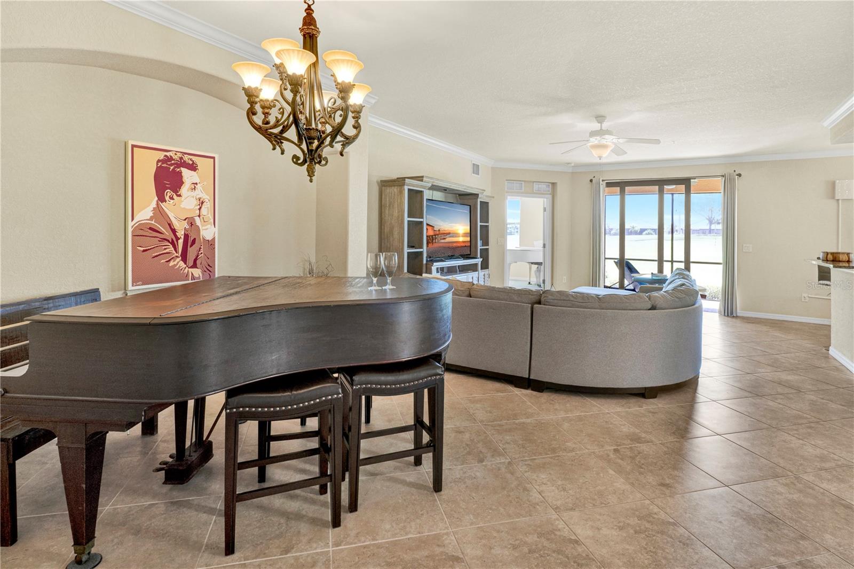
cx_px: 427
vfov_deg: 72.0
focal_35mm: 16
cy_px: 284
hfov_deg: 95.0
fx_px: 391
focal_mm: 11
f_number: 8
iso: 200
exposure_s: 1/15
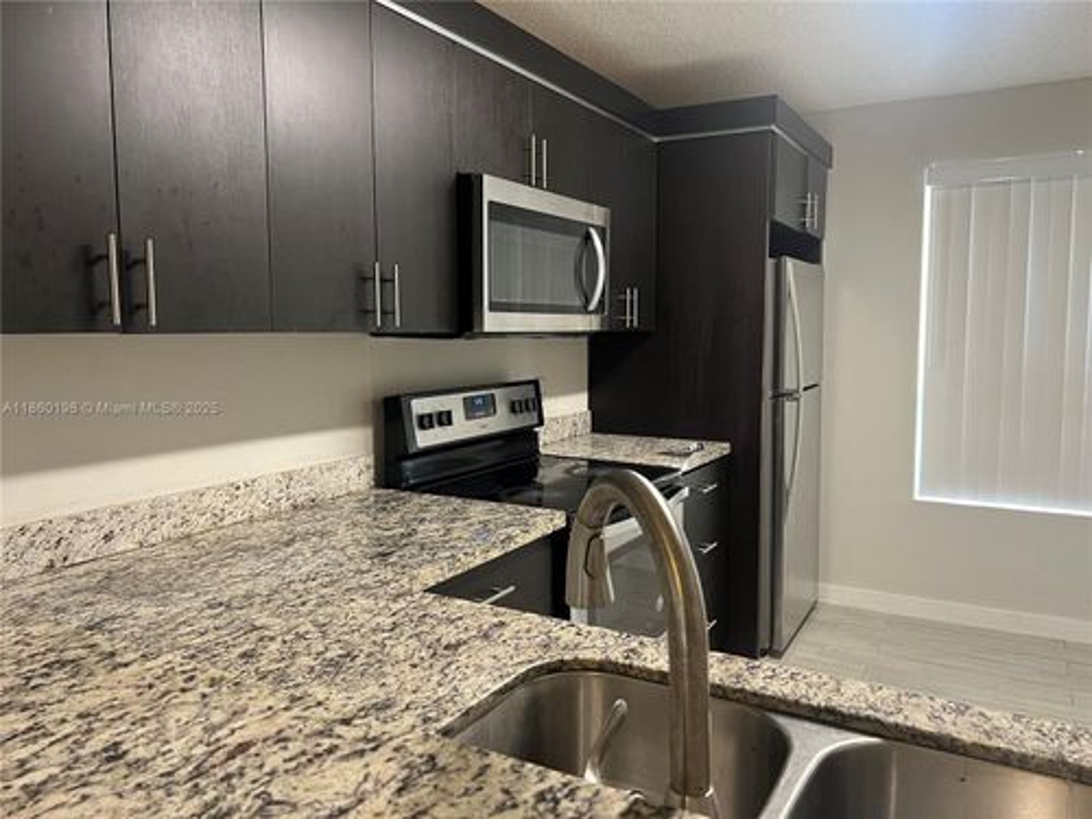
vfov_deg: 53.1
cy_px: 410
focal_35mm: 26
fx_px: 820
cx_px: 546
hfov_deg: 67.3
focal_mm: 5.7
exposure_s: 1/60
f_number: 1.5
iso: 200
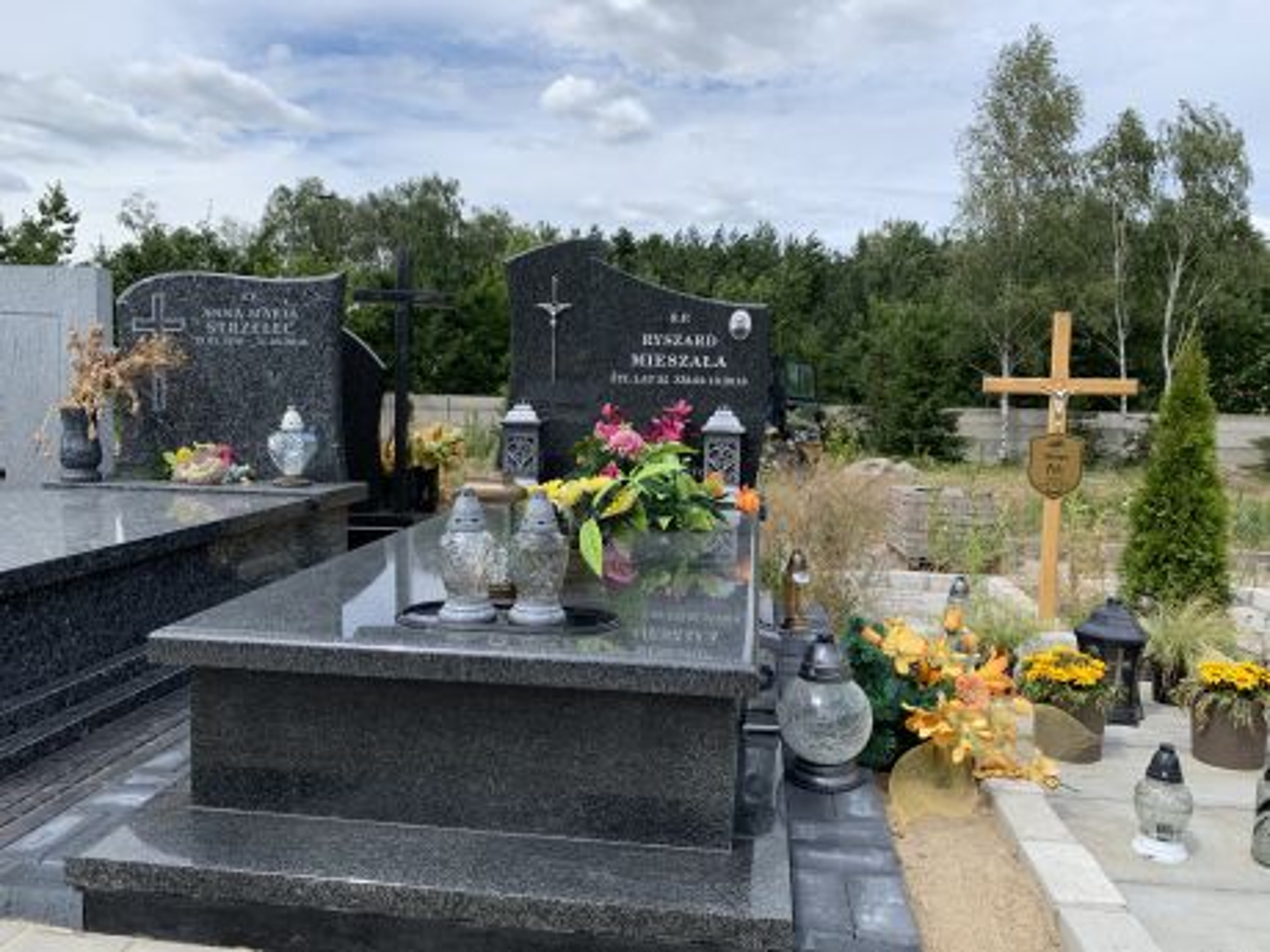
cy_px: 476
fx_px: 954
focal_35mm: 26
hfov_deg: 67.3
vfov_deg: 53.1
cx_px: 635
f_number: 1.8
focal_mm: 4.25
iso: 25
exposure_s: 1/2033
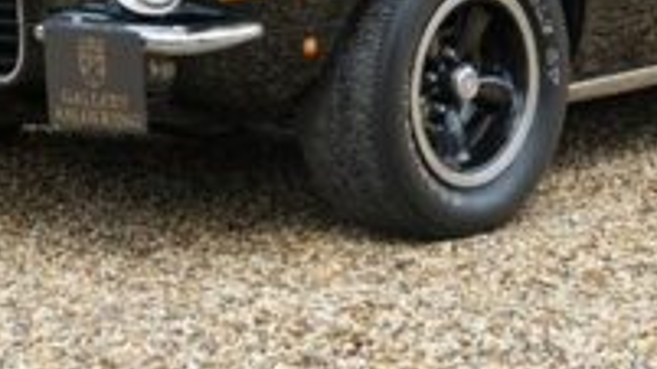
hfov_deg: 14.1
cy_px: -176
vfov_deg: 7.8
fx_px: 2651
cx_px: 448
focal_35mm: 152
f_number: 5.6
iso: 100
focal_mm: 48.7
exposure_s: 1/60
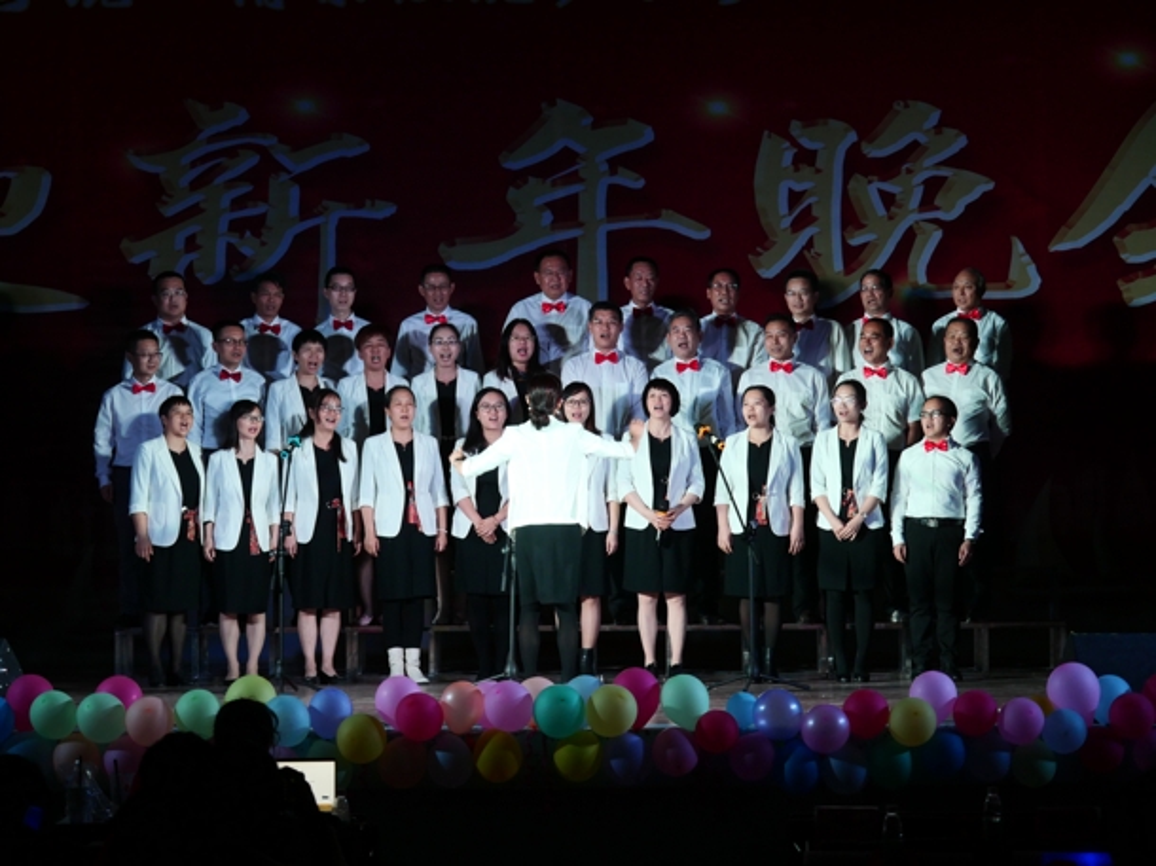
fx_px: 3806
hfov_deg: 17.3
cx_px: 578
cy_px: 433
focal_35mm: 114
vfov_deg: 13.0
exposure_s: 1/60
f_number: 4.3
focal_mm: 57
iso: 800
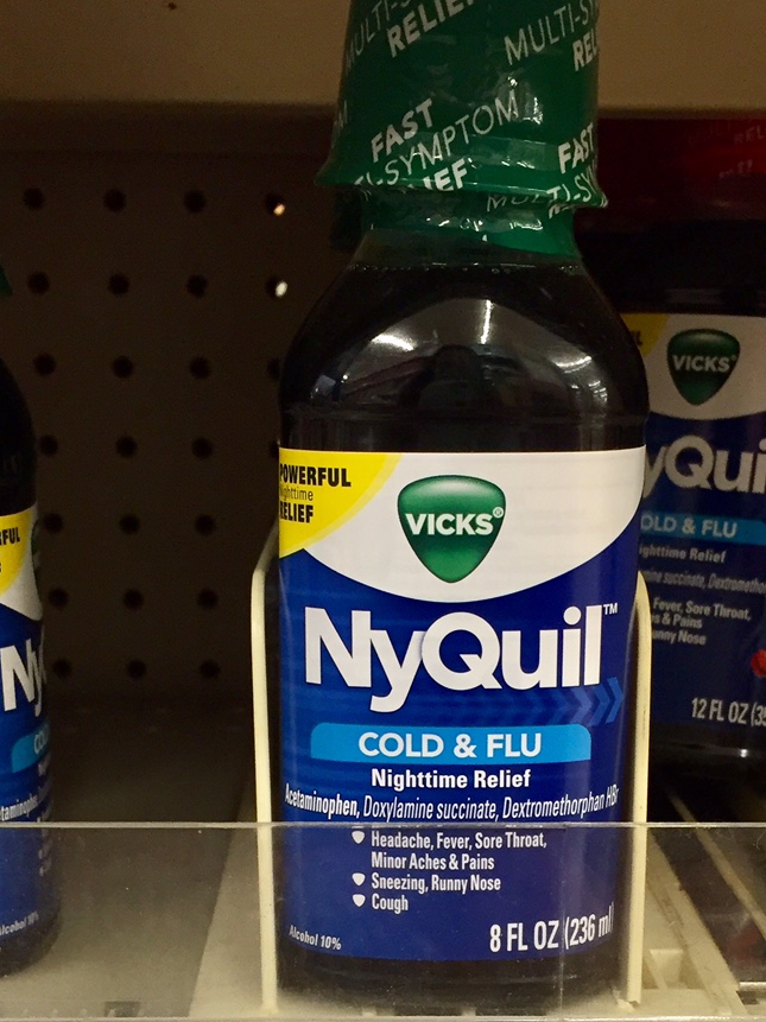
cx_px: 433
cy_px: 836
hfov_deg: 26.5
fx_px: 1624
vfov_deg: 33.8
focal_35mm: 55
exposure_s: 1/30
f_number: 2.2
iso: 100
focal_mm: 4.15
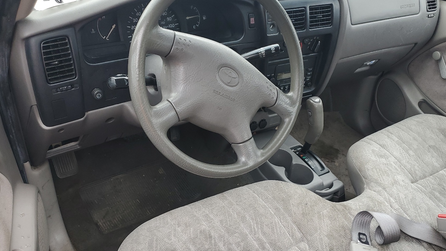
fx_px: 402
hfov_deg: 58.0
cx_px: 240
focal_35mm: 34
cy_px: 163
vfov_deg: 34.4
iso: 50
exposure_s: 1/217
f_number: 1.5
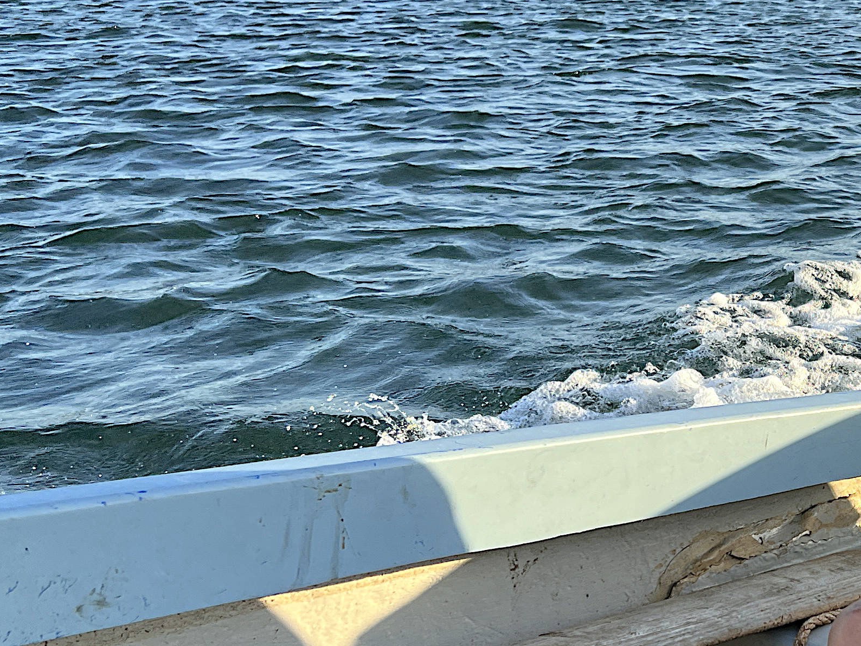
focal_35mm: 66
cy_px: 373
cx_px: 873
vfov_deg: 22.2
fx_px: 1642
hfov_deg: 27.6
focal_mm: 5.7
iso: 50
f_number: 1.5
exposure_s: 1/1058
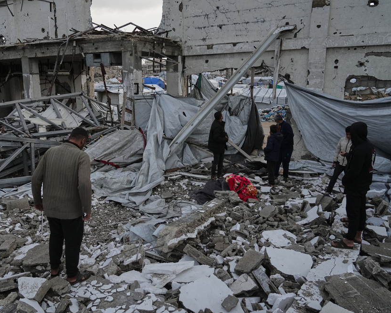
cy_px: 152
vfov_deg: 51.5
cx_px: 172
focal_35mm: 28
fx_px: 324
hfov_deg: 62.0
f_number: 4
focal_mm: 24
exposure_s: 1/800
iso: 800
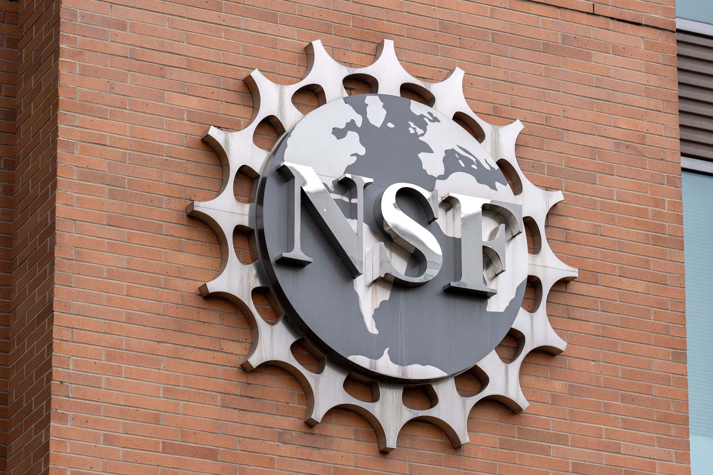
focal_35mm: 200
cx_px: 356
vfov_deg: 6.9
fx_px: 3961
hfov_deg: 10.3
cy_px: 238
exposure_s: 1/1250
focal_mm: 200
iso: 250
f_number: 3.2
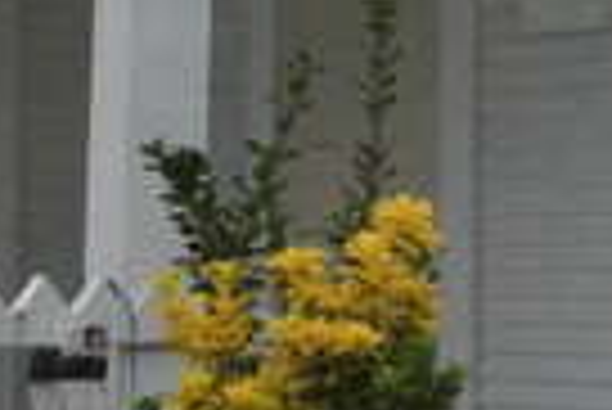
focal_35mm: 211
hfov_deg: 9.7
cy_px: -176
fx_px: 3591
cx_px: 468
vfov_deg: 6.5
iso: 3200
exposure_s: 1/640
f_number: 10
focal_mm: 24
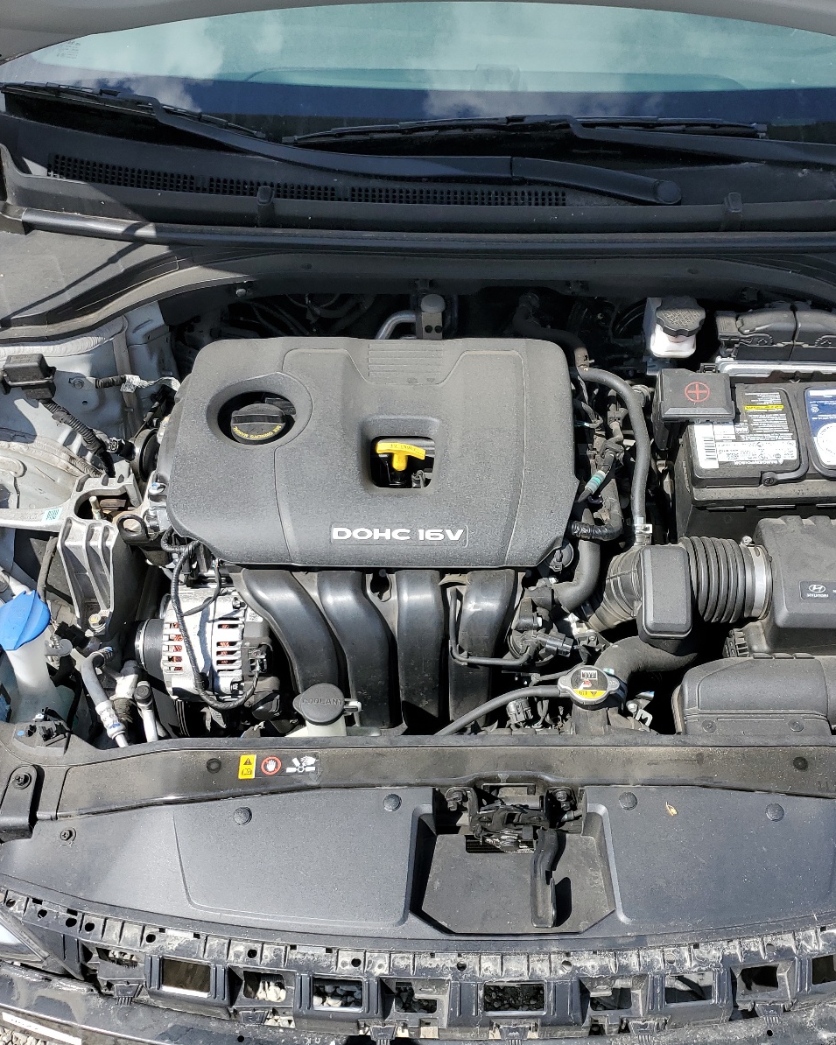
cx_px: 481
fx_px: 1052
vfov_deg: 52.8
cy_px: 524
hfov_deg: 43.2
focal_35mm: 34
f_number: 1.5
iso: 50
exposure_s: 1/2500
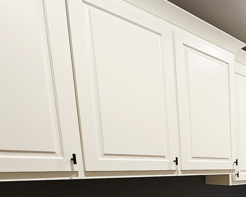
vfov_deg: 36.7
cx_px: 300
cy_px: 208
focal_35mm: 35
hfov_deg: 37.7
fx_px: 255
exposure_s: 1/60
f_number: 2.2
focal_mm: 2.2
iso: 400
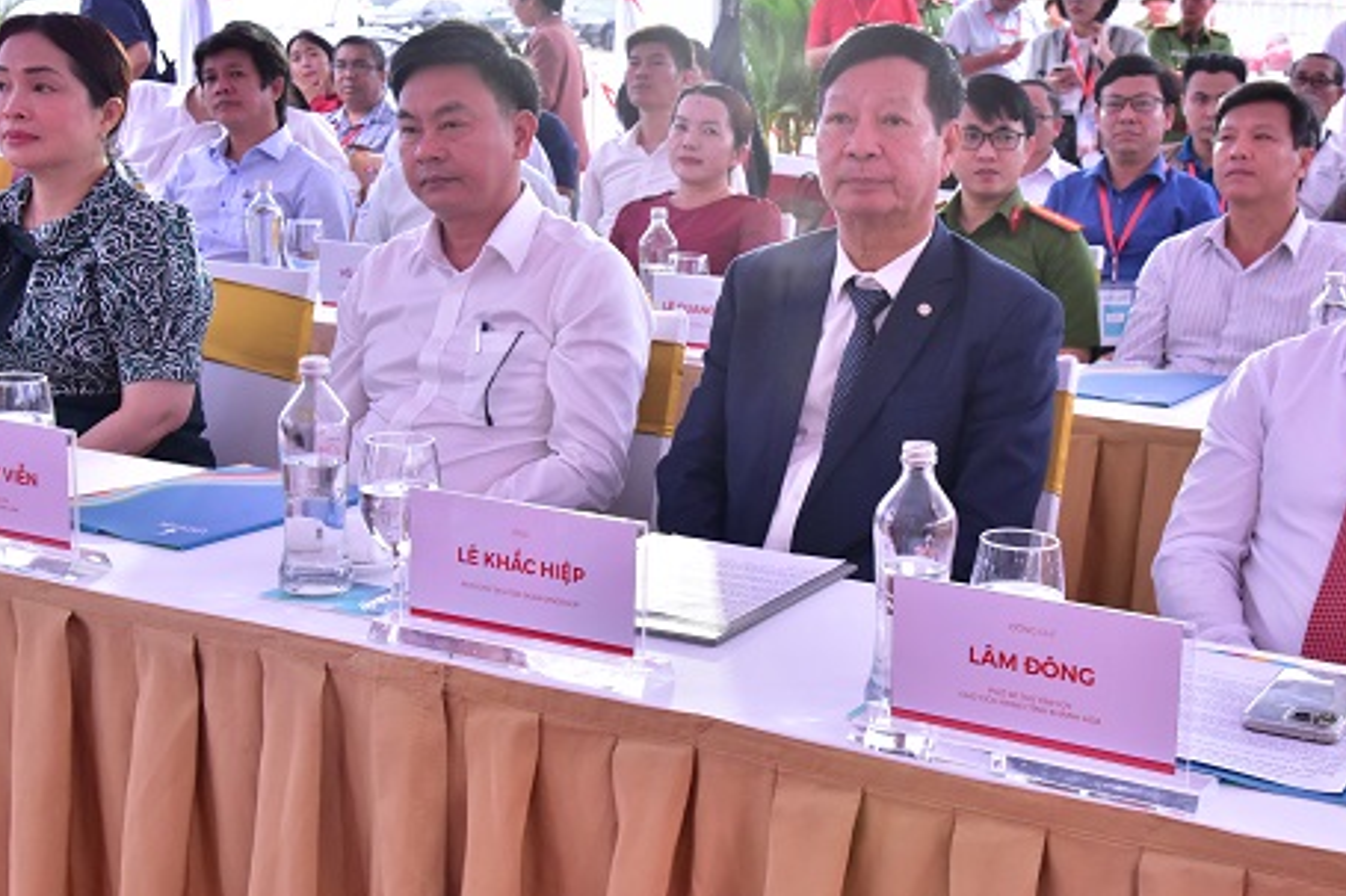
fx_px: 2168
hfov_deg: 34.4
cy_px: 420
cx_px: 799
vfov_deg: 23.4
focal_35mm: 58
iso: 3200
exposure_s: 1/200
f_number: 10
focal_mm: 44
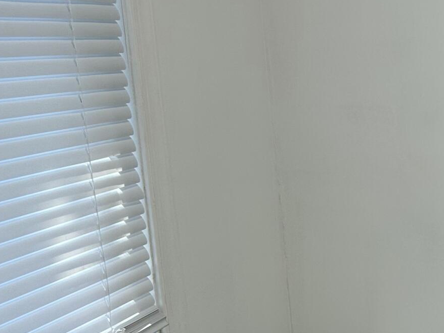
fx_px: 1052
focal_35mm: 82
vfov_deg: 17.8
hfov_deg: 20.1
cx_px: 689
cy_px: 272
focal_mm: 6.86
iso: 80
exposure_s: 1/120
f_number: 1.78
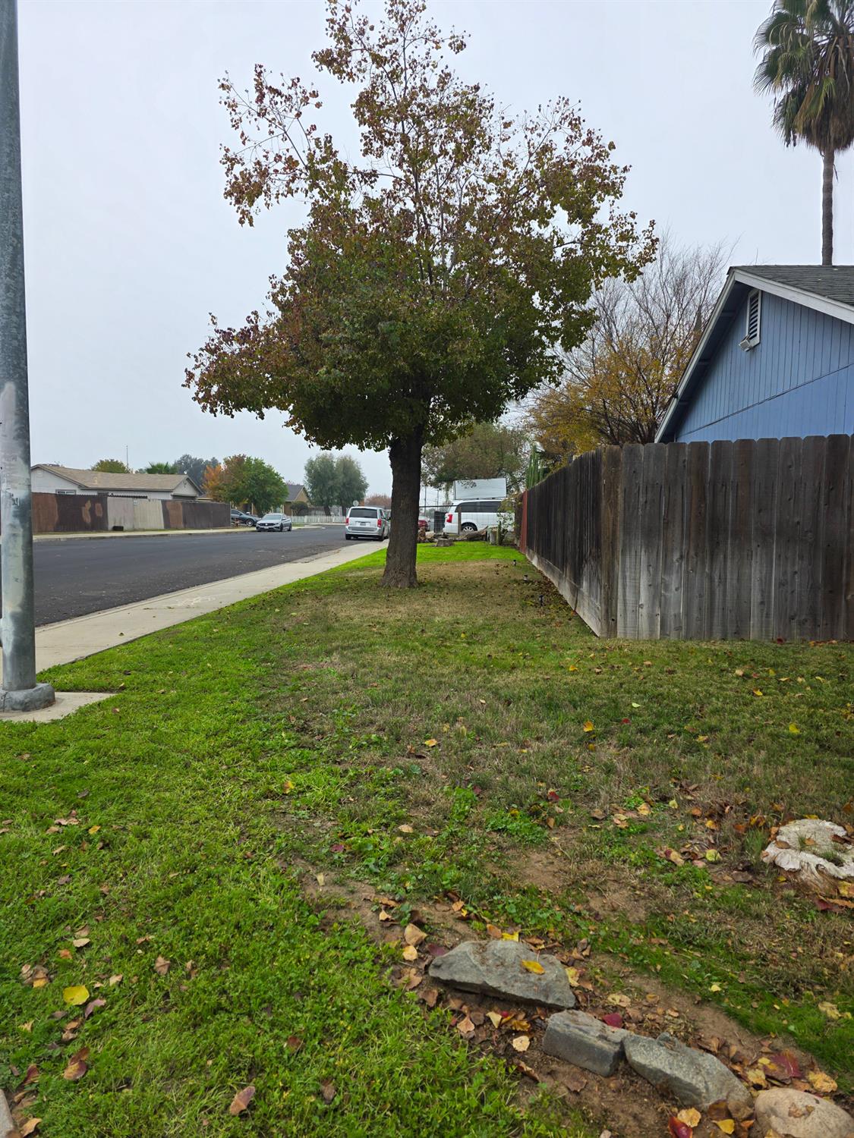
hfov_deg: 58.9
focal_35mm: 23
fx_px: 757
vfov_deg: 73.9
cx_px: 427
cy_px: 569
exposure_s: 1/359
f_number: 1.7
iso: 32
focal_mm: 6.3
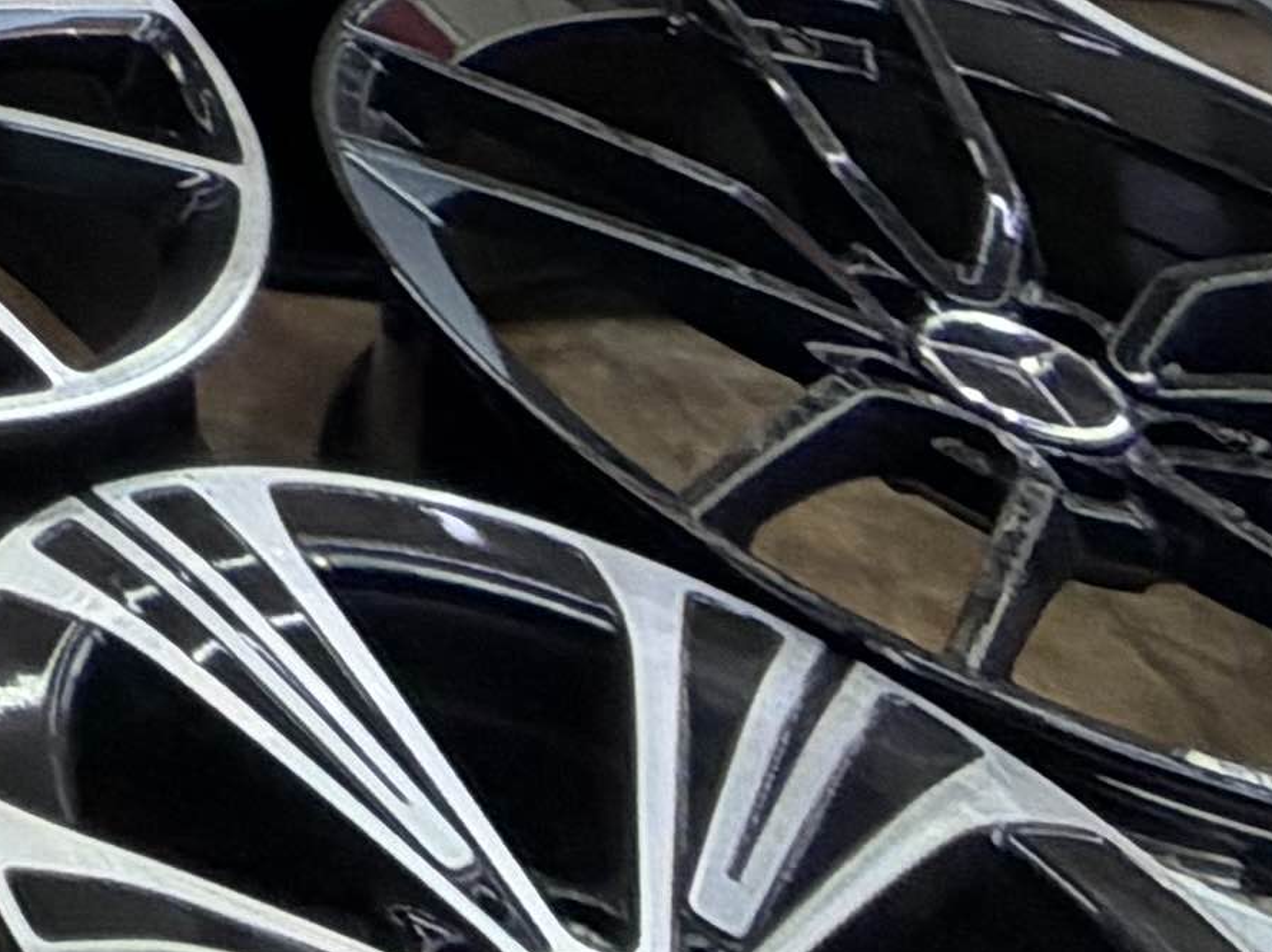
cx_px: -2475
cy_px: -2063
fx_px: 3306
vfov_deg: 10.4
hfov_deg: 11.8
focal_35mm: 90
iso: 64
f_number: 2.2
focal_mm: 2.22
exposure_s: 1/100
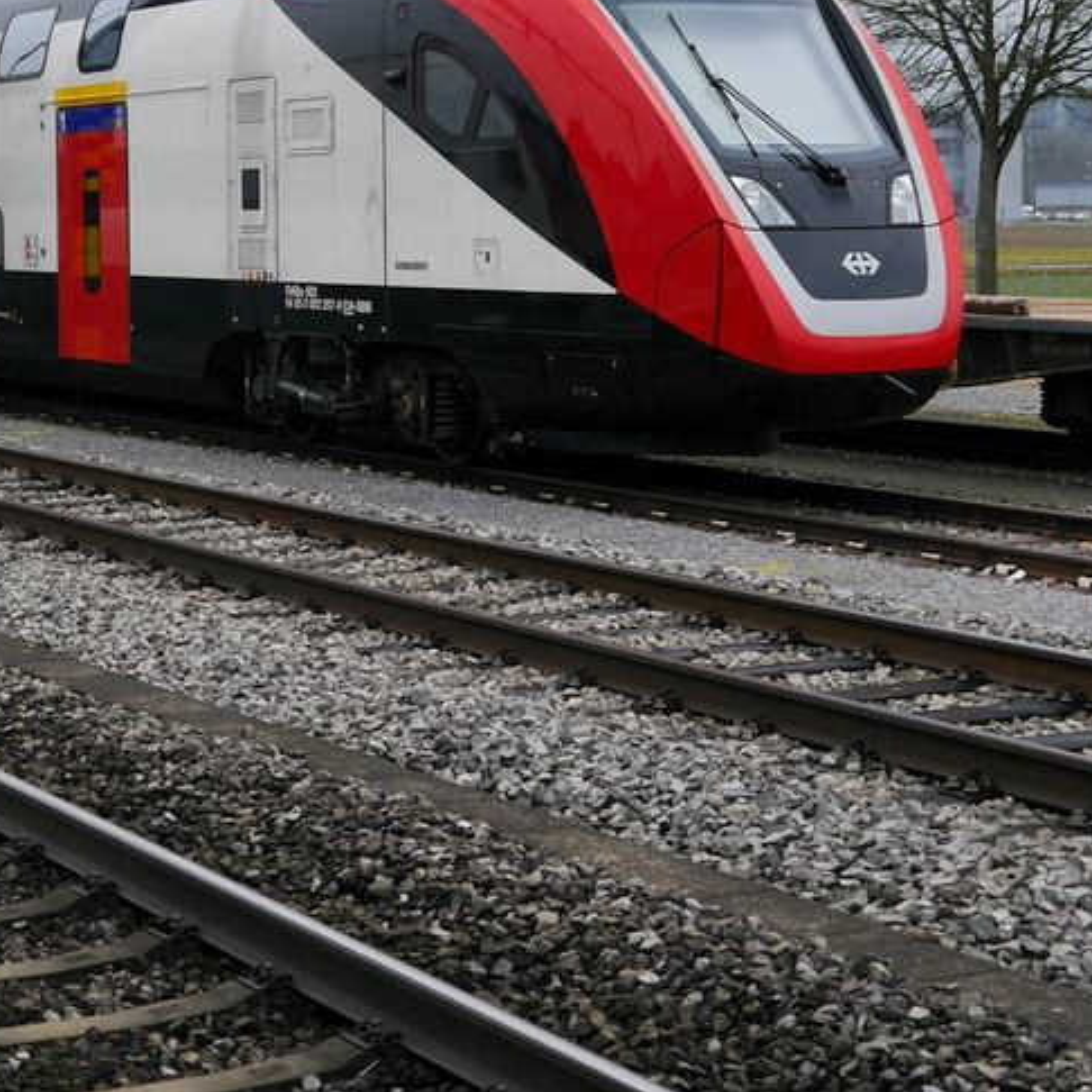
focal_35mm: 83
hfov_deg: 20.4
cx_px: 94
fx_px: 2962
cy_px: 274
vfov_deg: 20.7
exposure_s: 1/125
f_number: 5
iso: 160
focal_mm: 19
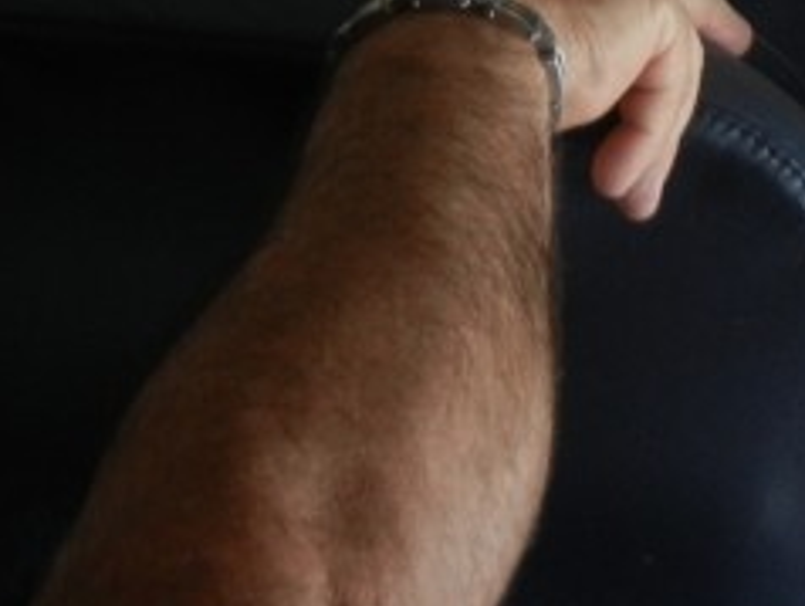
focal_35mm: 129
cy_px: -599
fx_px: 3003
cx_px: 879
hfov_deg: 14.9
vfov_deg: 10.6
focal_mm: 5.4
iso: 234
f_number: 3.5
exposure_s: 1/60.6
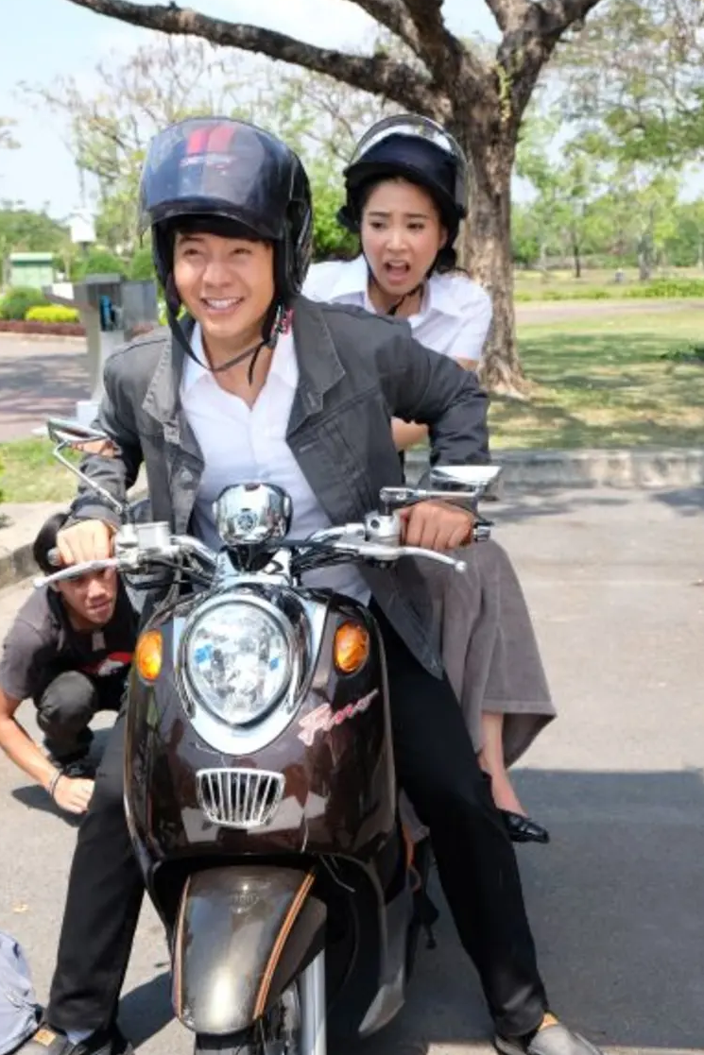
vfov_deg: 44.5
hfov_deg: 30.5
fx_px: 1290
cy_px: 523
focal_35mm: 44
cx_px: 345
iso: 200
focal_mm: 27.7
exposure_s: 1/220
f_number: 5.6
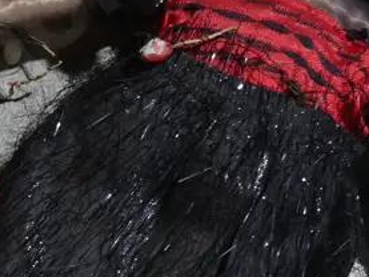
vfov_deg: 9.6
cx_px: -104
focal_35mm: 155
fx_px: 1653
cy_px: 135
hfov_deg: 12.4
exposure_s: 1/60
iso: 400
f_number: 4.6
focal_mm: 21
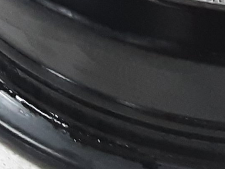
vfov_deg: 8.4
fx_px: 1066
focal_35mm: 164
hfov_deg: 11.8
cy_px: -203
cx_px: 271
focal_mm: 2.91
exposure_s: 1/33
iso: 125
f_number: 1.9
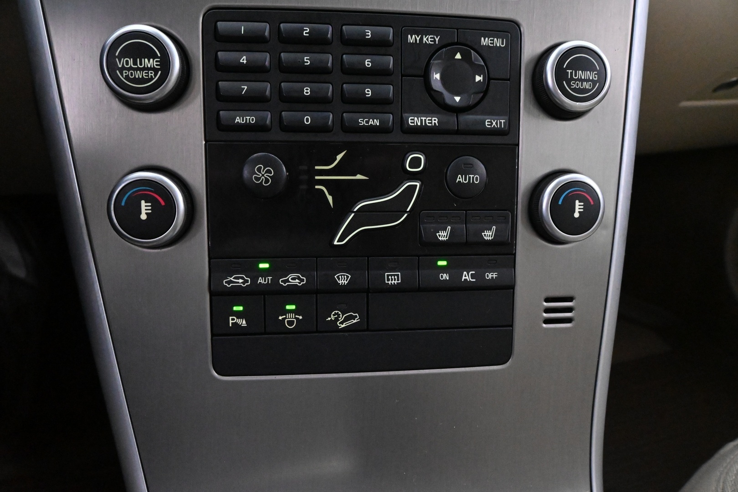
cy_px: 246
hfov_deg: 67.4
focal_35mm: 27
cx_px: 369
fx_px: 553
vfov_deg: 47.9
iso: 10000
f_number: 6.3
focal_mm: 18
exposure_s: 1/30
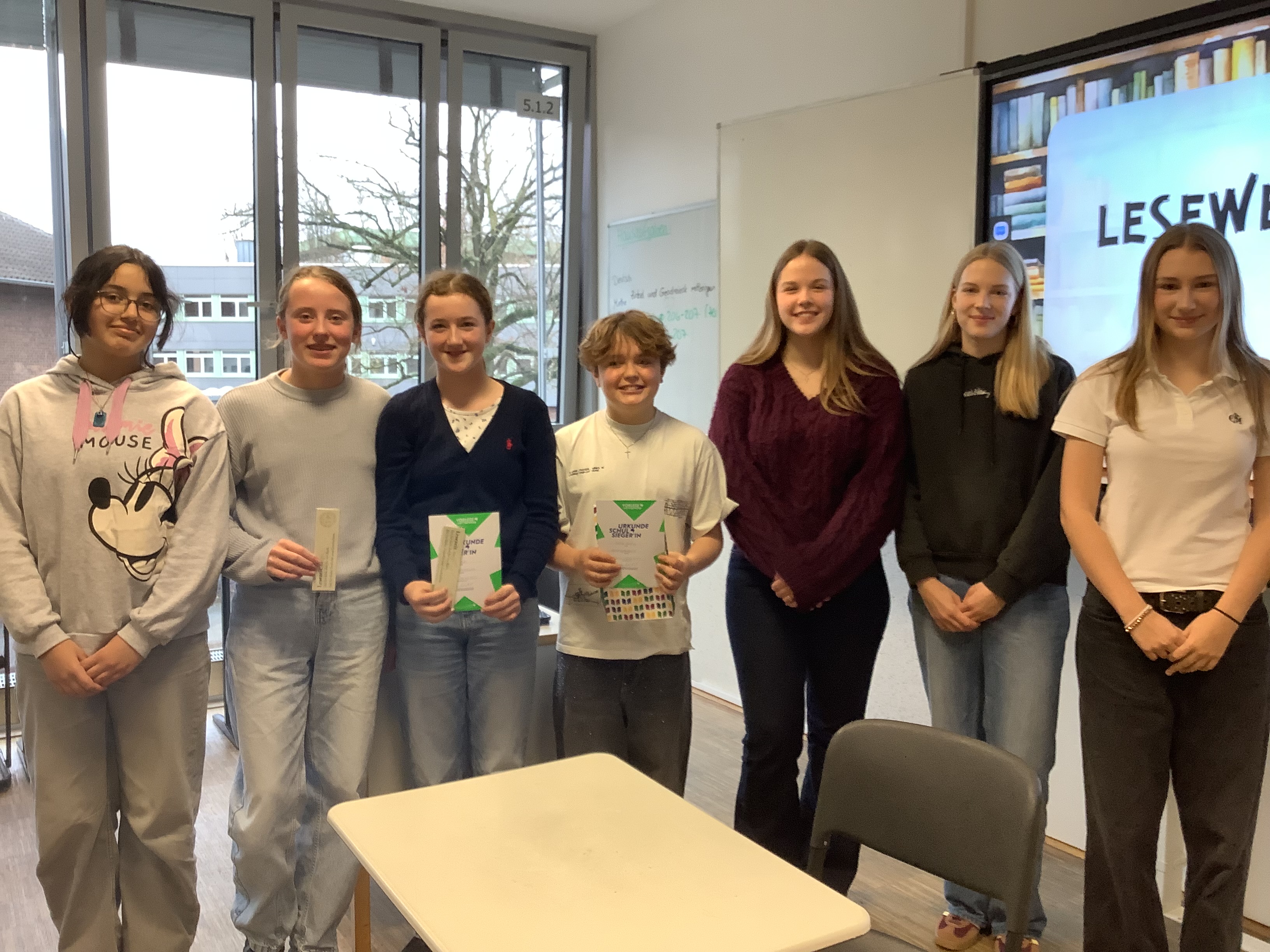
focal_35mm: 31
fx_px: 1137
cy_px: 476
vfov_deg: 45.4
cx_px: 635
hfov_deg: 58.4
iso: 125
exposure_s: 1/50
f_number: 2.4
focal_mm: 3.3
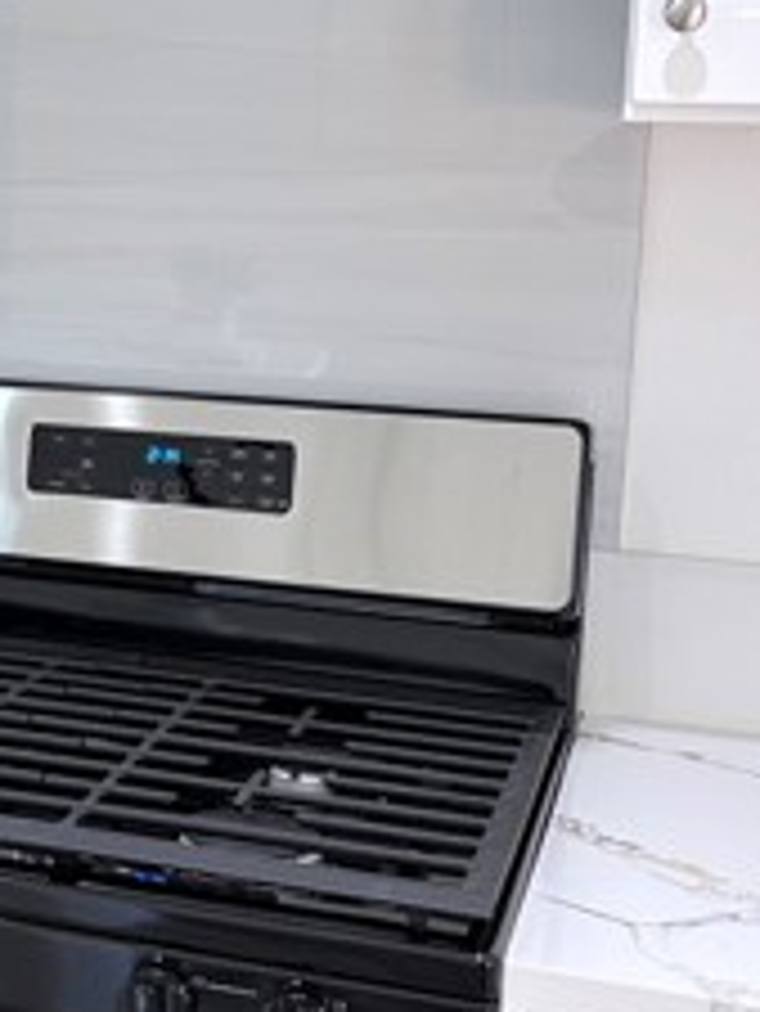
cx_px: -153
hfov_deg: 18.8
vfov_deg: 26.2
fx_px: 2164
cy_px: 387
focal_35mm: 74
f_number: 1.6
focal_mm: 5.96
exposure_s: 1/60
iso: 80
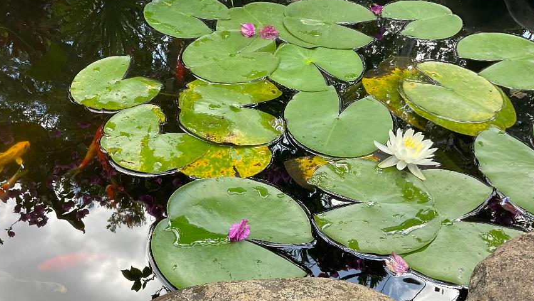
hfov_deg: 52.5
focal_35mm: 38
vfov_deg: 31.2
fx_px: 538
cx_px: 222
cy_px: 151
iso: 20
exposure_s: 1/120
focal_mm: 3
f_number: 1.8
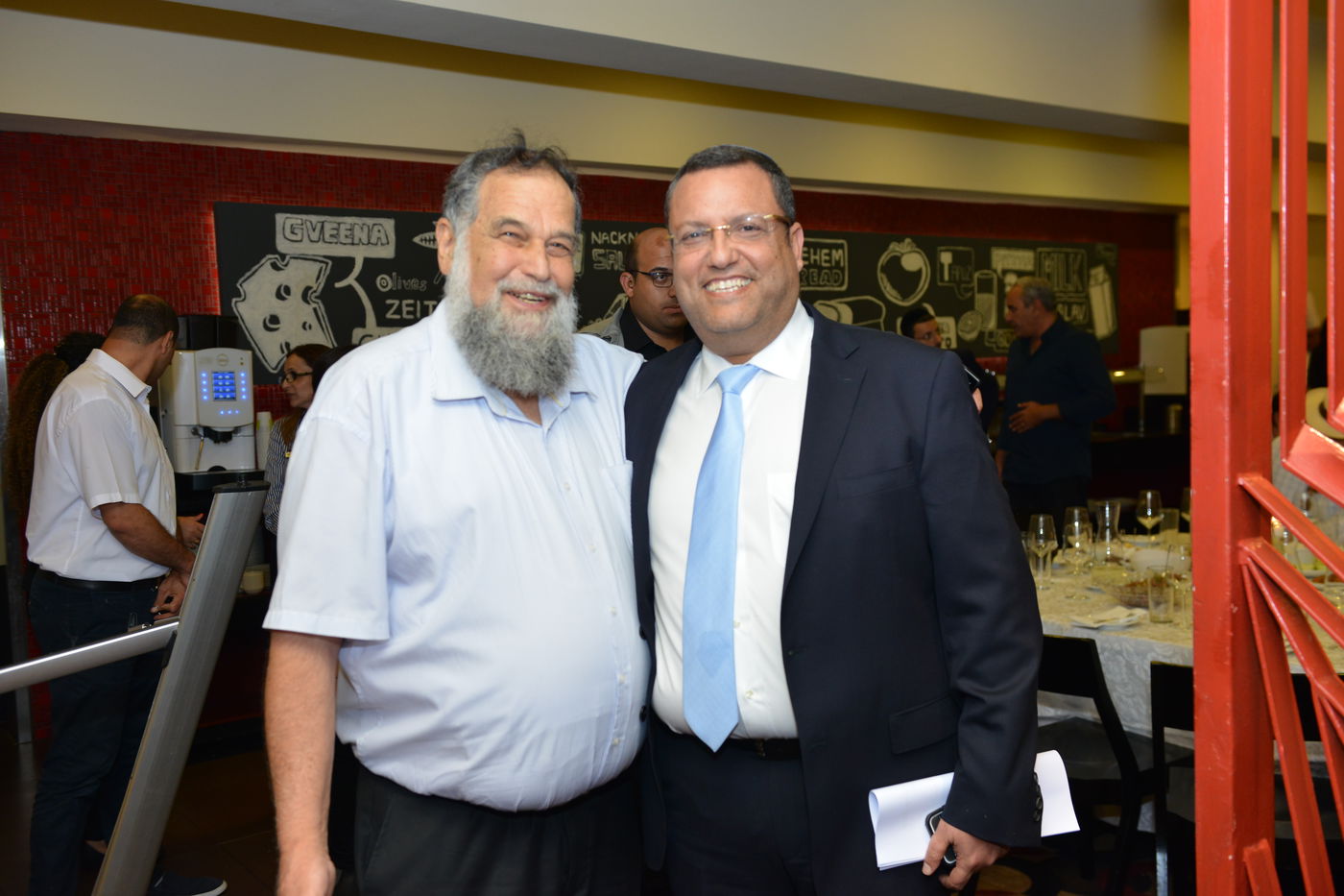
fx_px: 1306
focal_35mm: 35
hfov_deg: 54.4
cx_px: 672
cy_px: 448
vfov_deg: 37.8
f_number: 5
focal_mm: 35
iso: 1250
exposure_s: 1/160
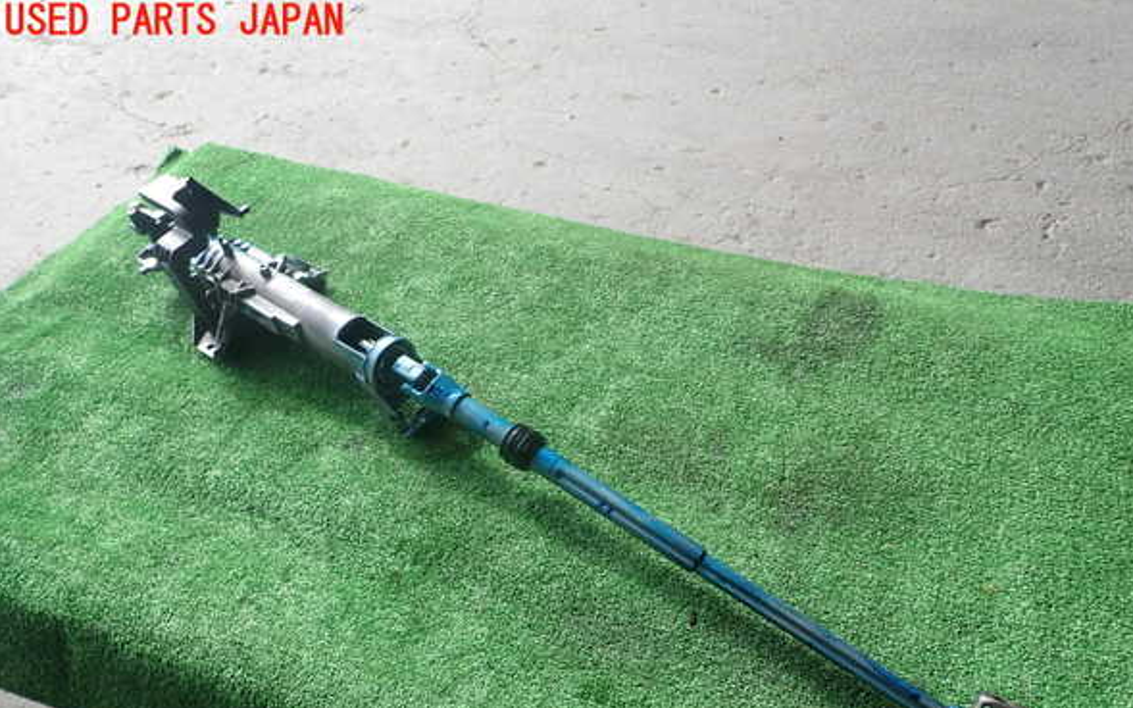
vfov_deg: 45.7
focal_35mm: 27
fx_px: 834
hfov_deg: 68.4
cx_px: 571
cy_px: 431
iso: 100
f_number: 2.8
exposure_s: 1/320
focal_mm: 4.5
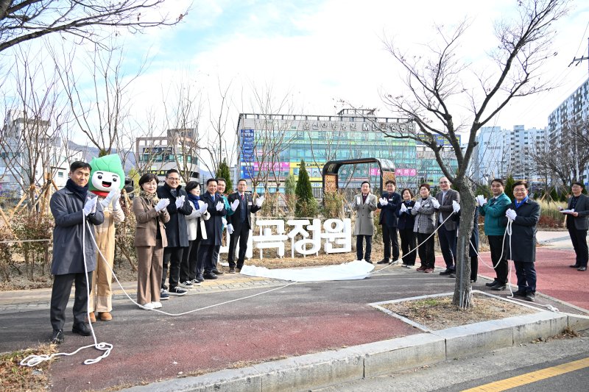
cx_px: 294
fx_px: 442
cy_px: 196
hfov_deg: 67.4
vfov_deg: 47.9
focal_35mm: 27
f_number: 4.5
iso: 200
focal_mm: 27
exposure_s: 1/320
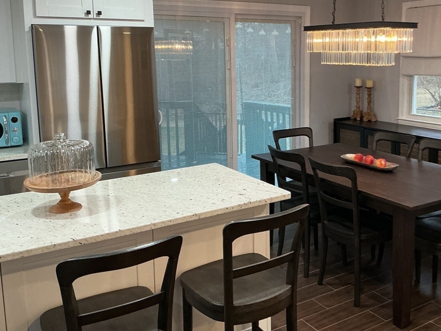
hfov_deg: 47.5
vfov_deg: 36.6
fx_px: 497
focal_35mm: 39
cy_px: 125
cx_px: 272
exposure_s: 1/60
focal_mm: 3
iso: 125
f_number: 1.8
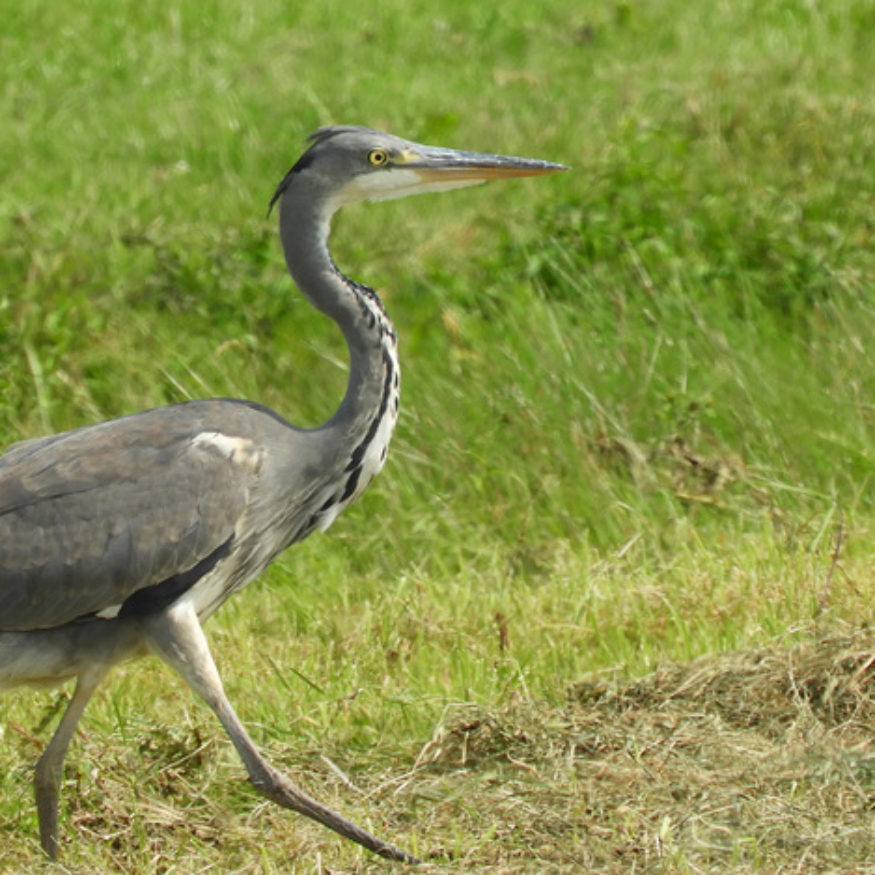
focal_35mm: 967
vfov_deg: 1.8
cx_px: 329
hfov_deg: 1.8
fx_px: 27654
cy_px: 465
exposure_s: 1/400
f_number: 5.6
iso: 100
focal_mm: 125.4
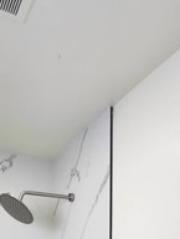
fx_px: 298
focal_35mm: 43
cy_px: 334
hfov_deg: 33.6
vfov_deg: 30.6
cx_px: 84
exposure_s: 1/60.2
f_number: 2.2
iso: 64
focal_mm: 2.2
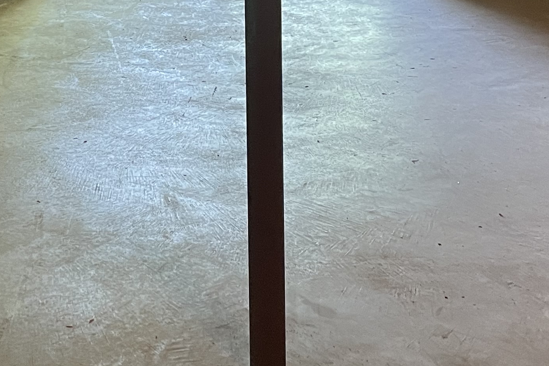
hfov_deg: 25.8
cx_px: 167
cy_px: -149
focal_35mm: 78
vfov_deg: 16.3
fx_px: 1189
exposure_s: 1/60
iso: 250
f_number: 1.6
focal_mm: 4.2
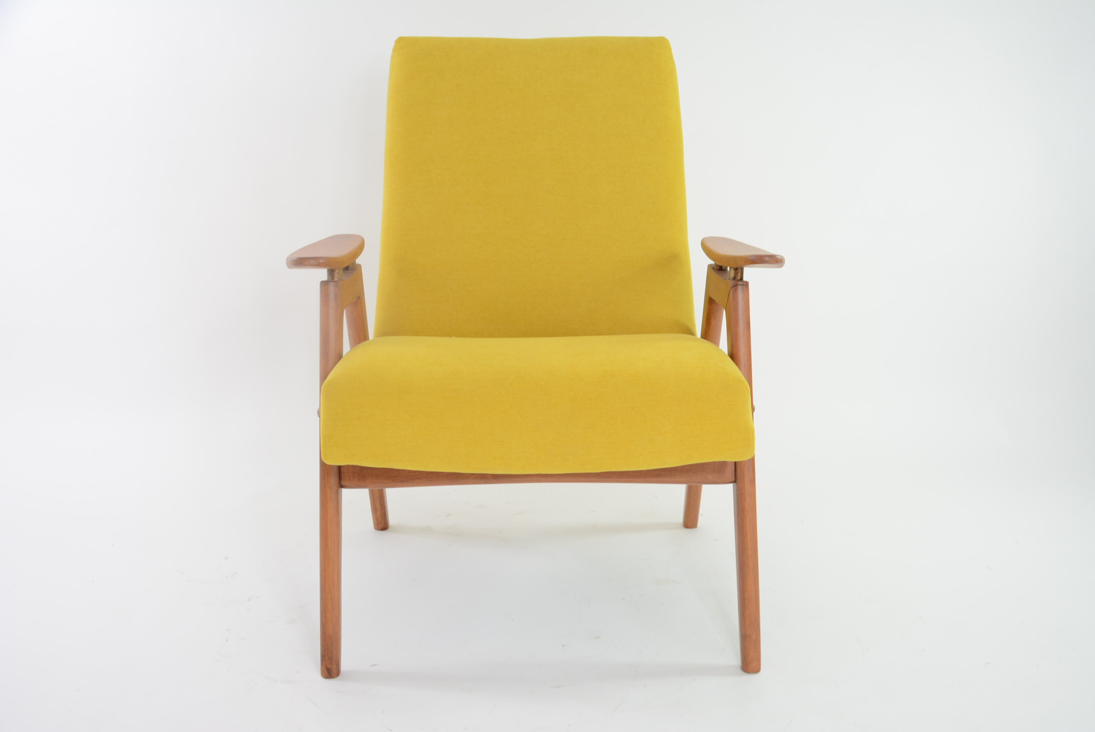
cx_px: 548
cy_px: 366
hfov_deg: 53.1
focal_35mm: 36
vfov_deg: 36.9
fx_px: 1096
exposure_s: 1/100
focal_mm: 24
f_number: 5
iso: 400
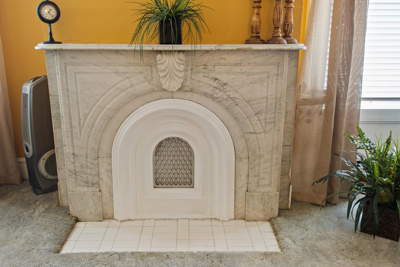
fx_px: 345
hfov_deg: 60.3
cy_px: 126
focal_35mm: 31
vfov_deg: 42.3
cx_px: 193
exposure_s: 5
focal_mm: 24
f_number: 8
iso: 100
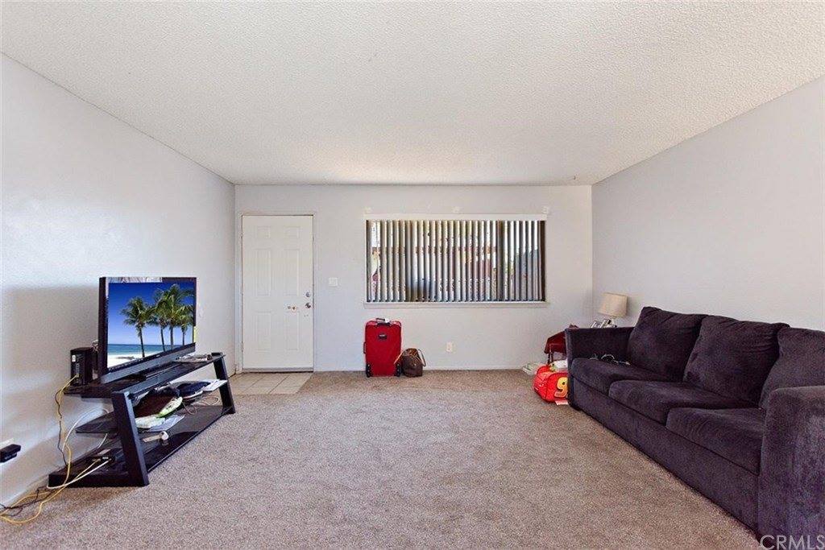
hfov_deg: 100.4
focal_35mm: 15
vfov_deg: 77.3
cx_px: 412
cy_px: 275
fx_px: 344
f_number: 4.5
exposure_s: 1/125
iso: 125
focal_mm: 10
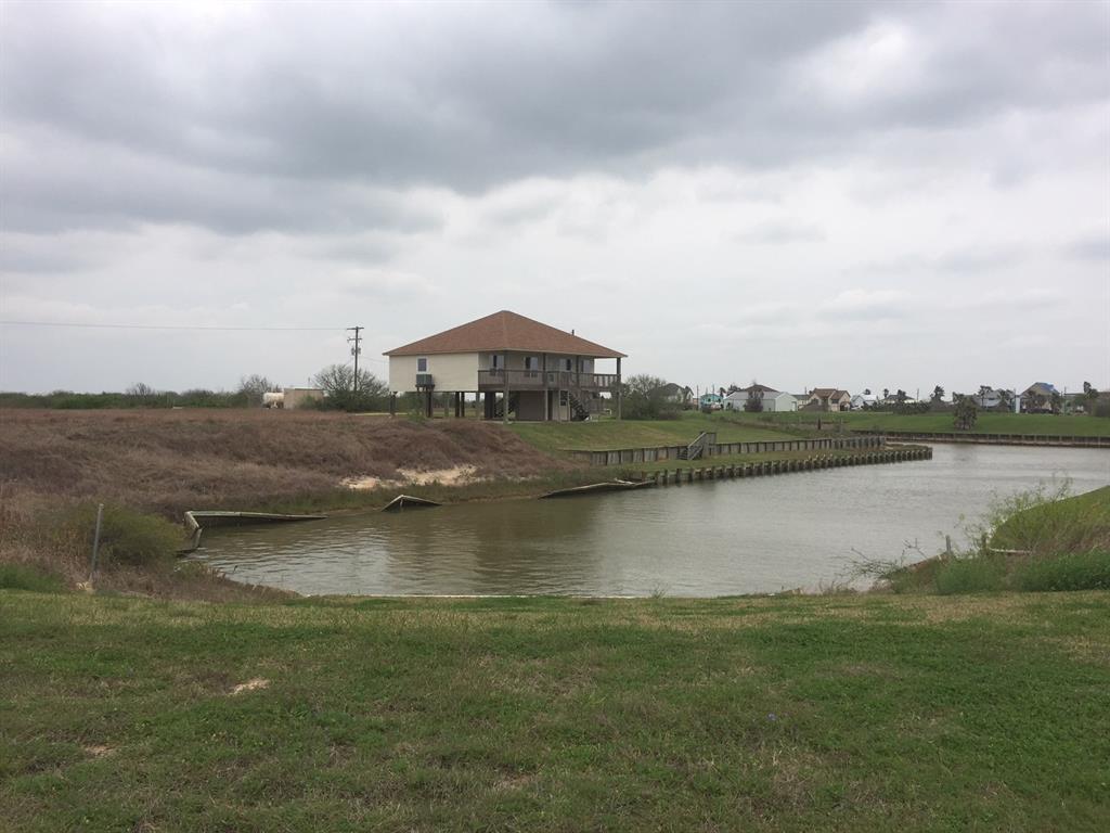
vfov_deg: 48.2
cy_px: 416
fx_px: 930
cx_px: 555
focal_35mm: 29
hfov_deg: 61.7
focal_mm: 4.15
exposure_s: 1/2083
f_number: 2.2
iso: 32
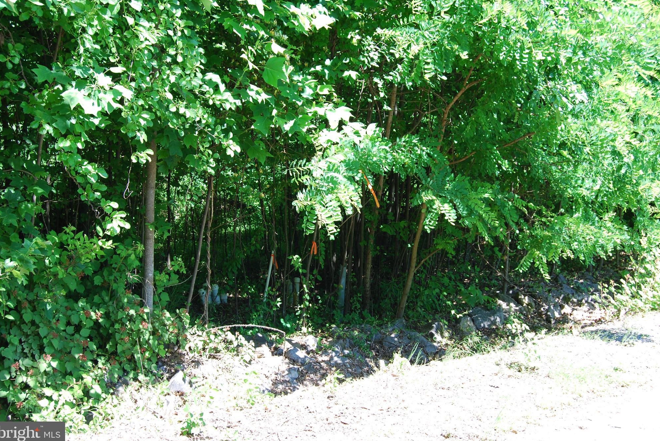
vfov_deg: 33.5
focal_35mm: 40
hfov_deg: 48.4
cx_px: 330
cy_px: 220
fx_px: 734
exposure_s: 1/60
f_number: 7.1
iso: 200
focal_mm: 26
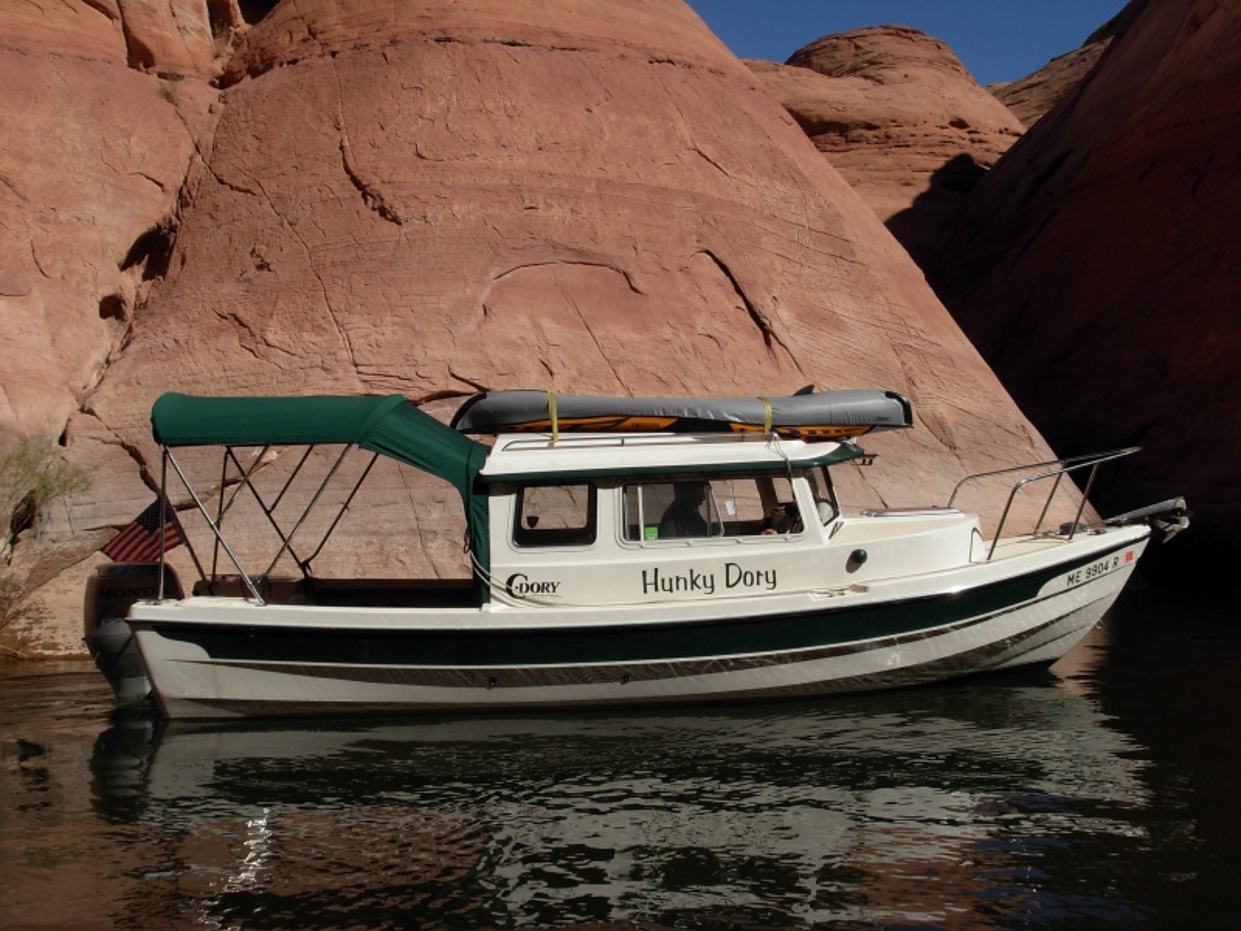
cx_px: 620
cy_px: 466
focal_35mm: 45
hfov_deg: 42.1
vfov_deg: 32.2
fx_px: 1613
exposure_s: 1/1054
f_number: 5.3
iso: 79
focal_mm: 7.5
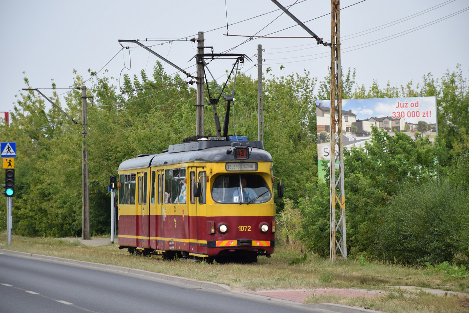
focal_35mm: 210
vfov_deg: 6.5
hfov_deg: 9.8
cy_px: 156
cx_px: 234
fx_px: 2736
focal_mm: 140
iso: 100
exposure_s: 1/200
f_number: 8
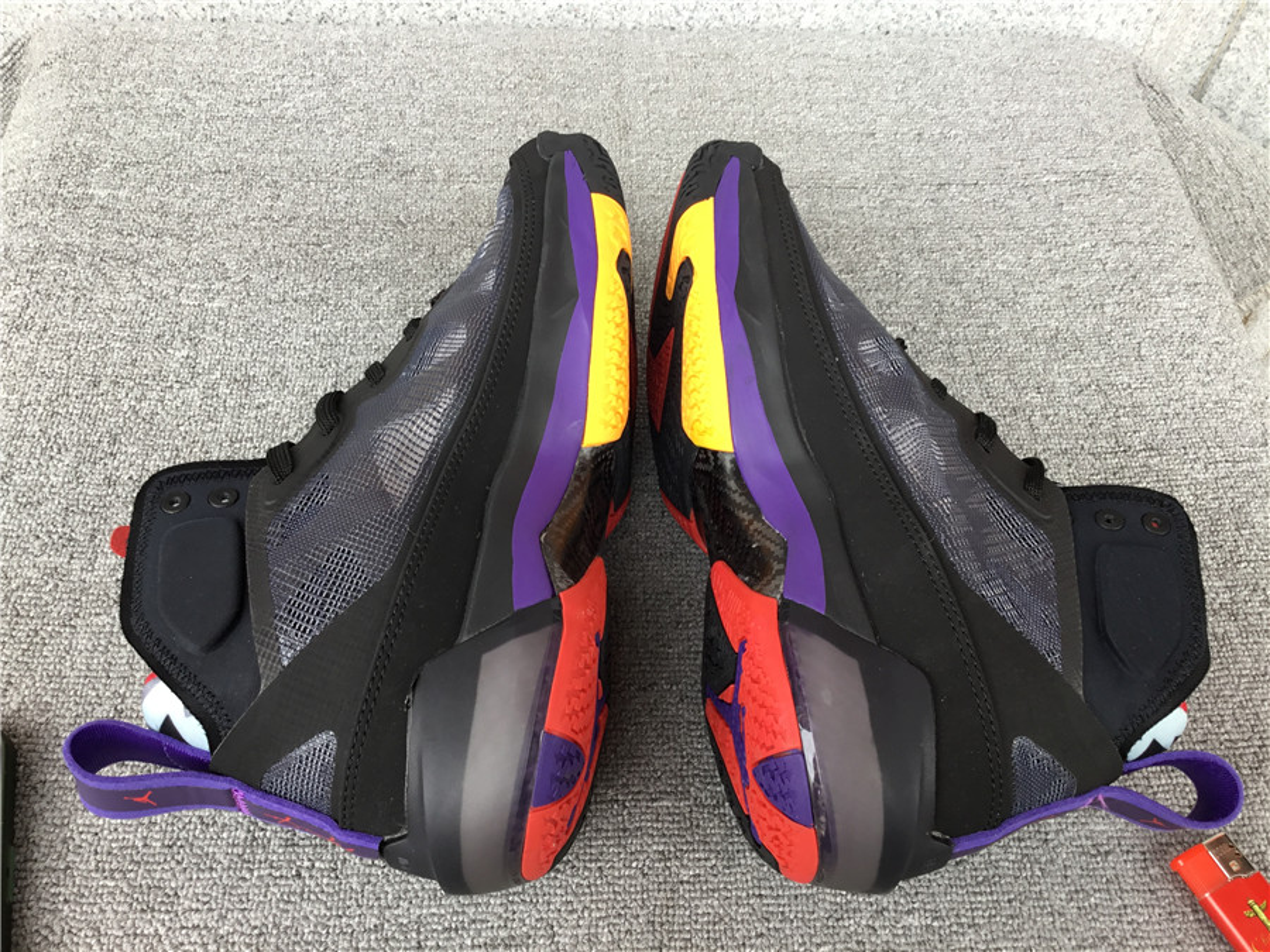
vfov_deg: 45.4
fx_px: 1137
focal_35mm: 31
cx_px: 635
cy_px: 476
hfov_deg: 58.4
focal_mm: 3.3
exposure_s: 1/50
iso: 25
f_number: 2.4
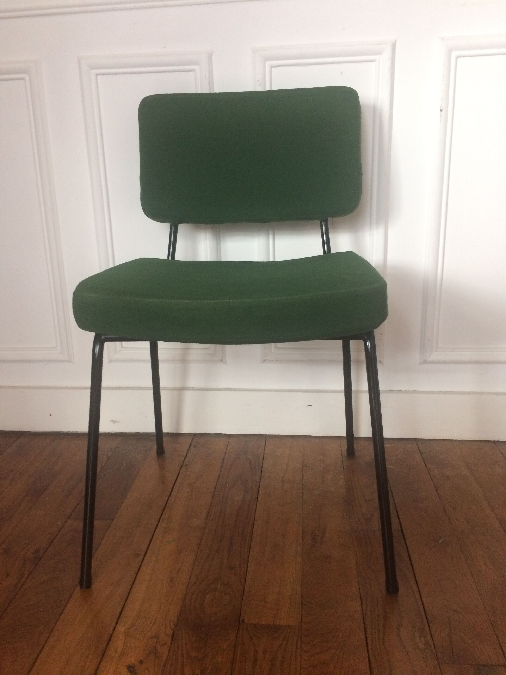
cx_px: 253
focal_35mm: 29
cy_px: 338
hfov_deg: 48.2
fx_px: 565
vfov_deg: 61.7
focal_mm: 4.15
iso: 250
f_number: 2.2
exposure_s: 1/33
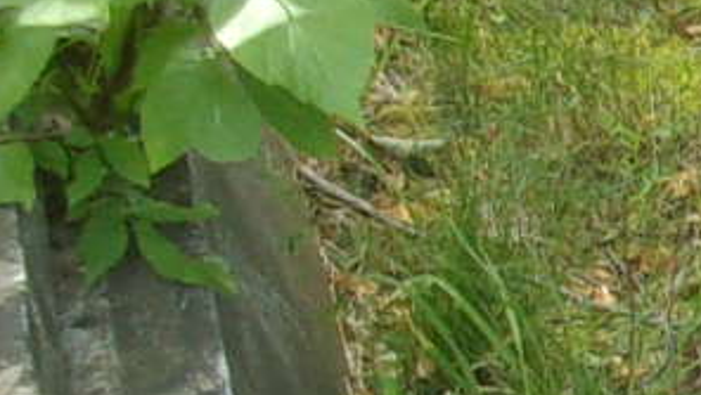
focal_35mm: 211
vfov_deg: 5.7
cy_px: 539
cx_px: 2079
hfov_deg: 8.6
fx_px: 3925
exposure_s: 1/70
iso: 80
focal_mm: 5.1
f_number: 3.9
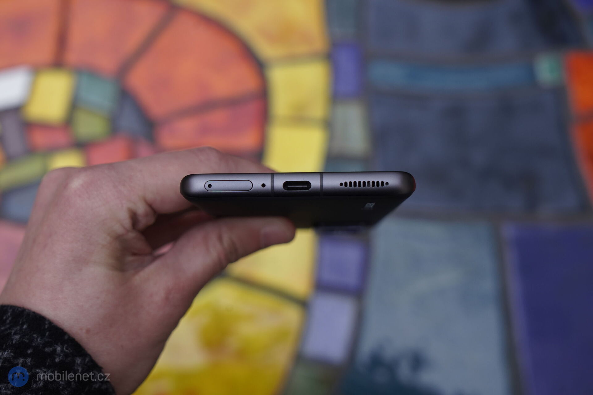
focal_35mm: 53
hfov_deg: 37.5
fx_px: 873
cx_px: 296
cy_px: 198
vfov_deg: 25.5
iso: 1000
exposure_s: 1/200
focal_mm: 53
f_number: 6.3
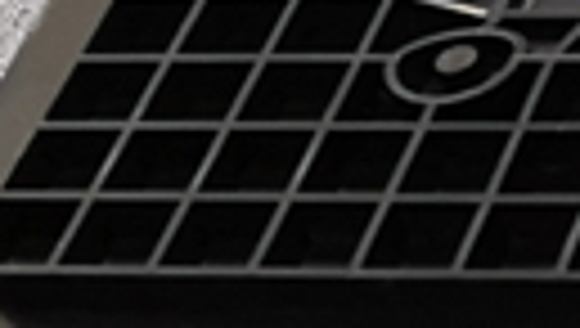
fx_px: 3204
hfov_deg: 8.9
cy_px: 566
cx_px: 1605
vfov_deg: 5.8
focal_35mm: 208
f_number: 1.8
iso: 500
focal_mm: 3.95
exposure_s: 1/33.3
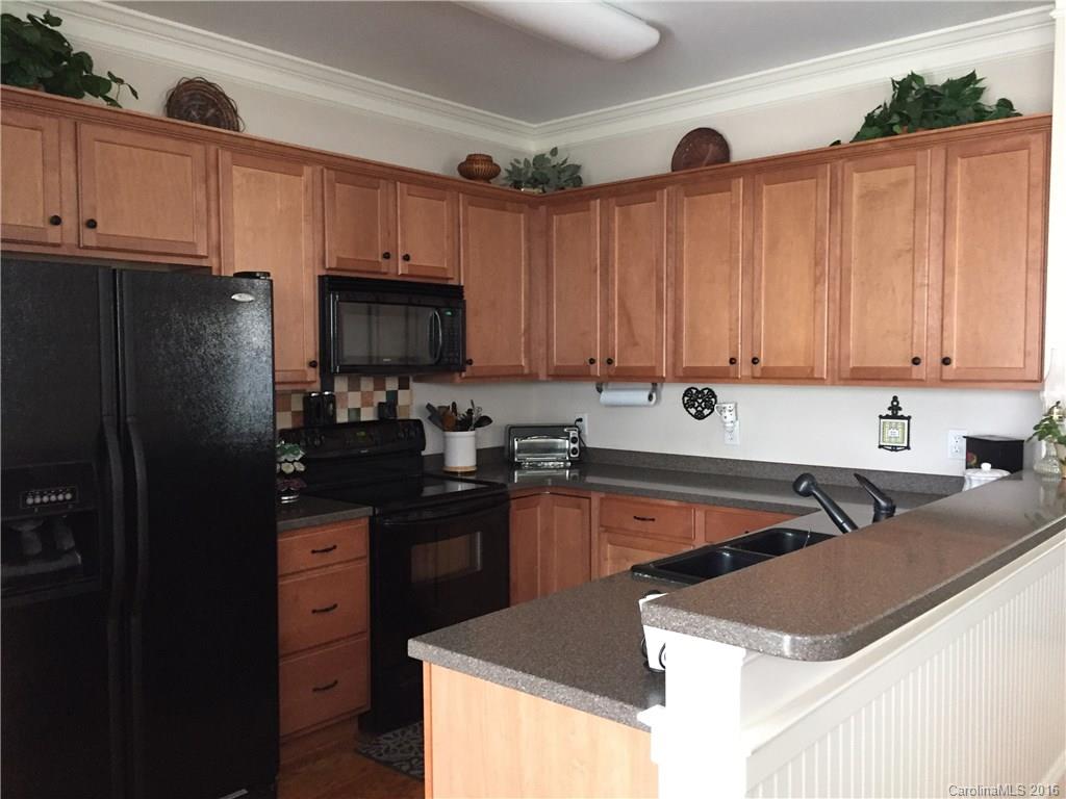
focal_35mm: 29
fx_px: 893
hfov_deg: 61.7
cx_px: 533
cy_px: 400
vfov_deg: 48.2
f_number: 2.2
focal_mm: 4.15
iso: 200
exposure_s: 1/30
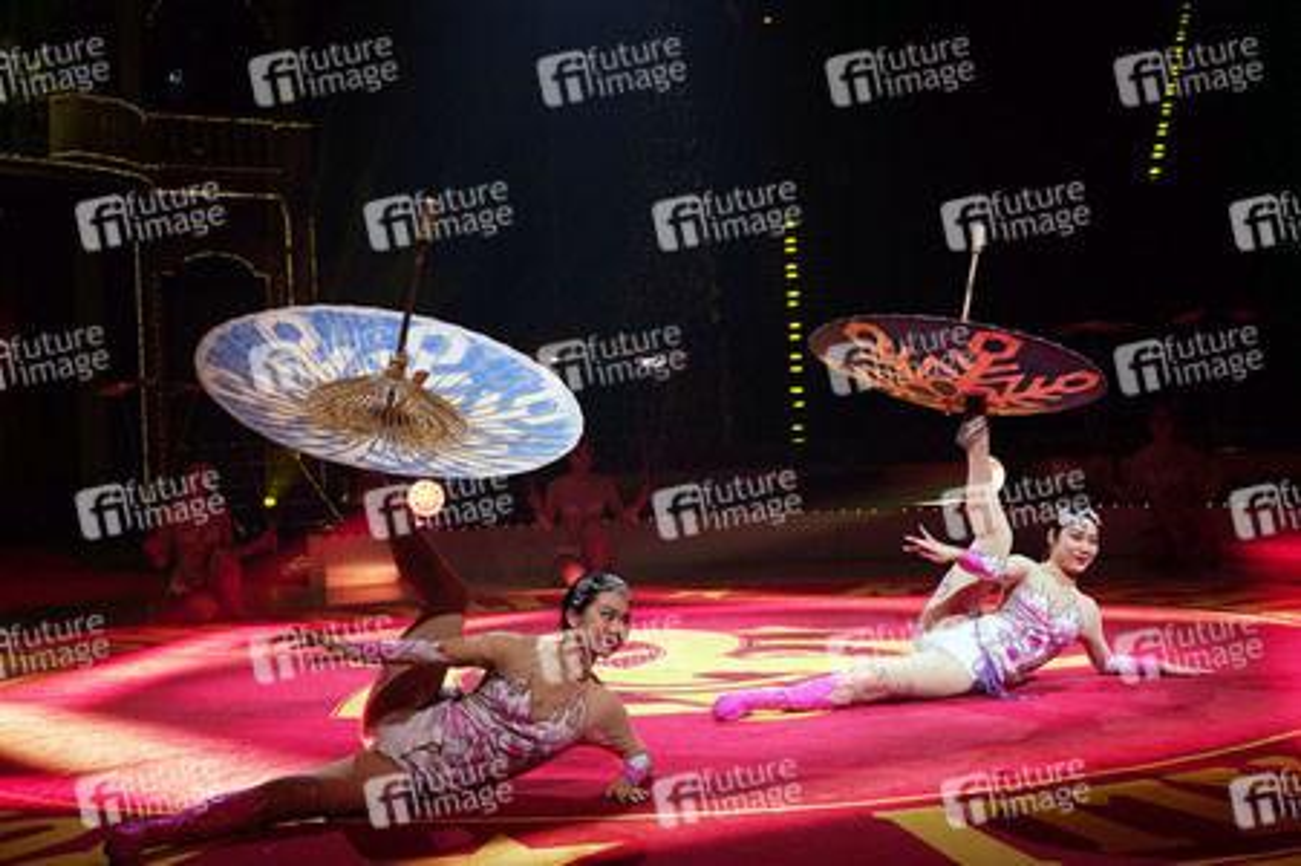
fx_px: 1733
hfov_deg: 41.1
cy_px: 433
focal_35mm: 48
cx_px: 650
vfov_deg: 28.0
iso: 1600
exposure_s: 1/640
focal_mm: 48
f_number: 4.5
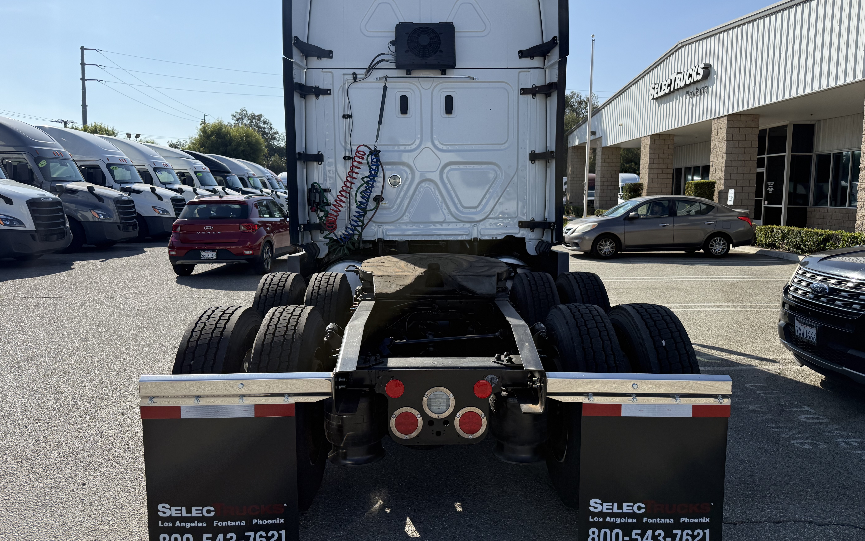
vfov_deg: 47.5
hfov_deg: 70.4
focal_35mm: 26
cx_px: 439
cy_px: 247
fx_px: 613
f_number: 1.78
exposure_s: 1/5714
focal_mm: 6.76
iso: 100
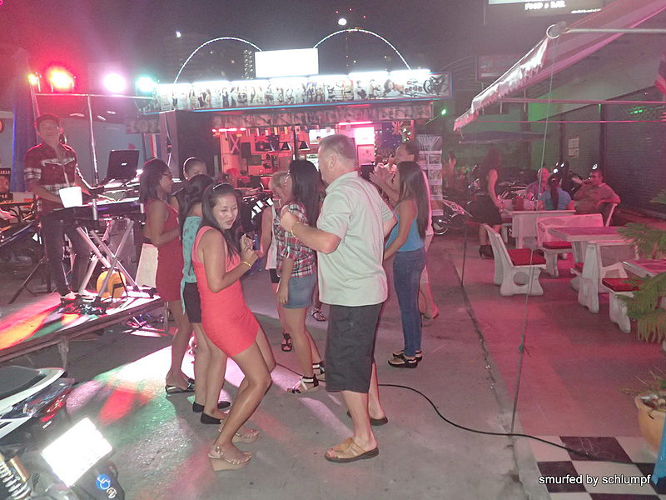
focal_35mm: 30
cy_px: 250
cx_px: 333
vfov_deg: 46.8
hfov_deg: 60.0
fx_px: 577
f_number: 2.3
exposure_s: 1/30
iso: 800
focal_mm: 5.5
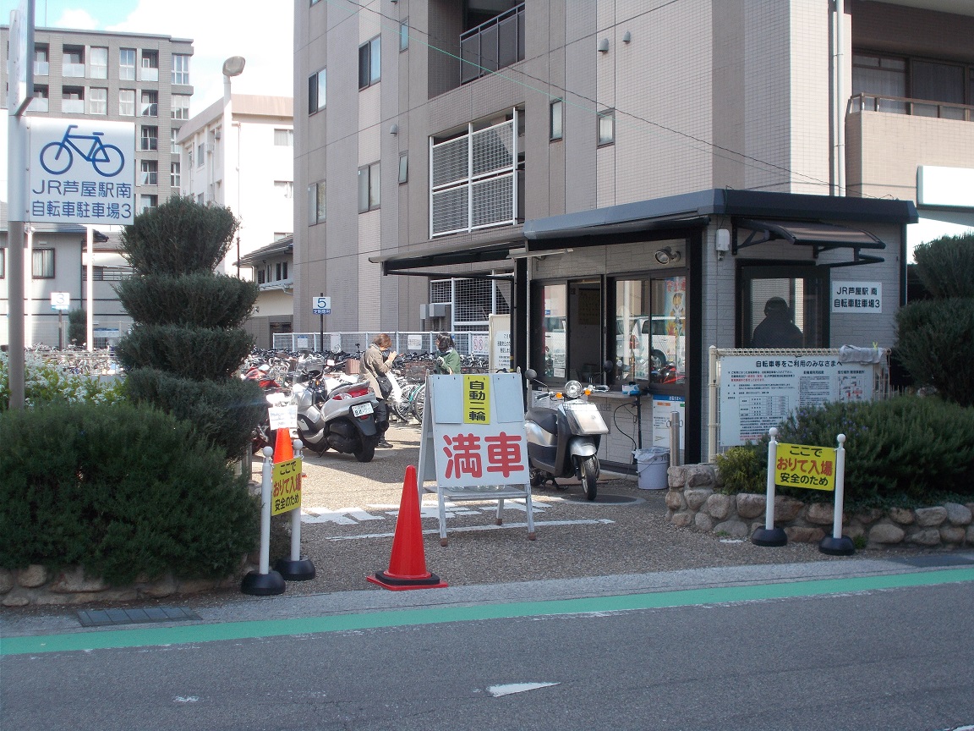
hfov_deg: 38.2
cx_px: 487
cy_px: 366
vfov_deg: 29.1
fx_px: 1407
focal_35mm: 50
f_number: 4.5
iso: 100
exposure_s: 1/250
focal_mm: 9
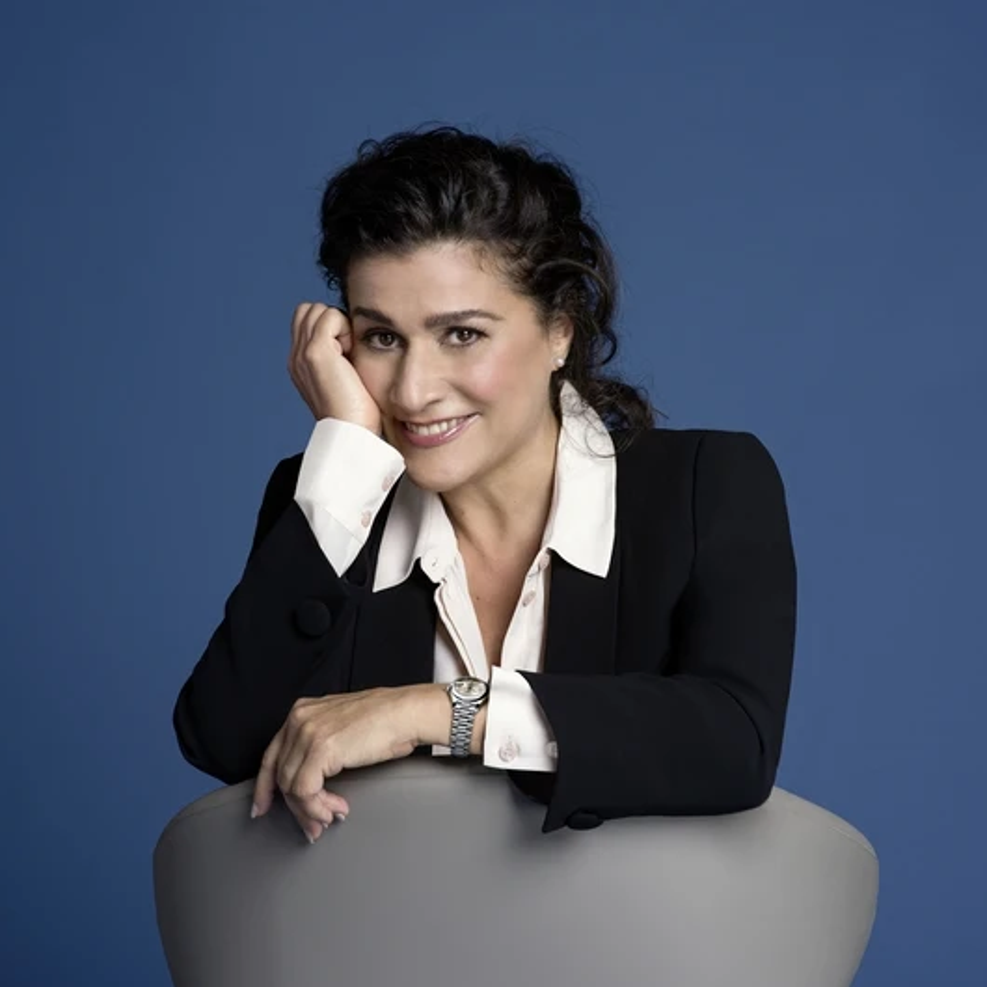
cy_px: 494
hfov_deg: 16.0
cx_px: 536
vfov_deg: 16.0
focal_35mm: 109
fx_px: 3516
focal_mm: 85
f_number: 10
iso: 100
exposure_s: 1/200
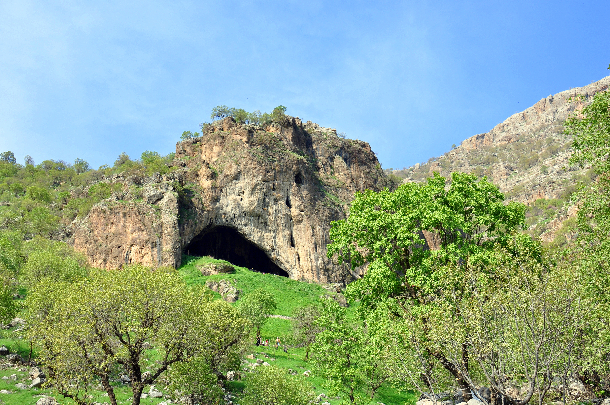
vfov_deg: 29.8
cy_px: 202
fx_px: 762
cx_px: 305
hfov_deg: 43.7
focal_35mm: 45
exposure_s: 1/200
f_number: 10
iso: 200
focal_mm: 30
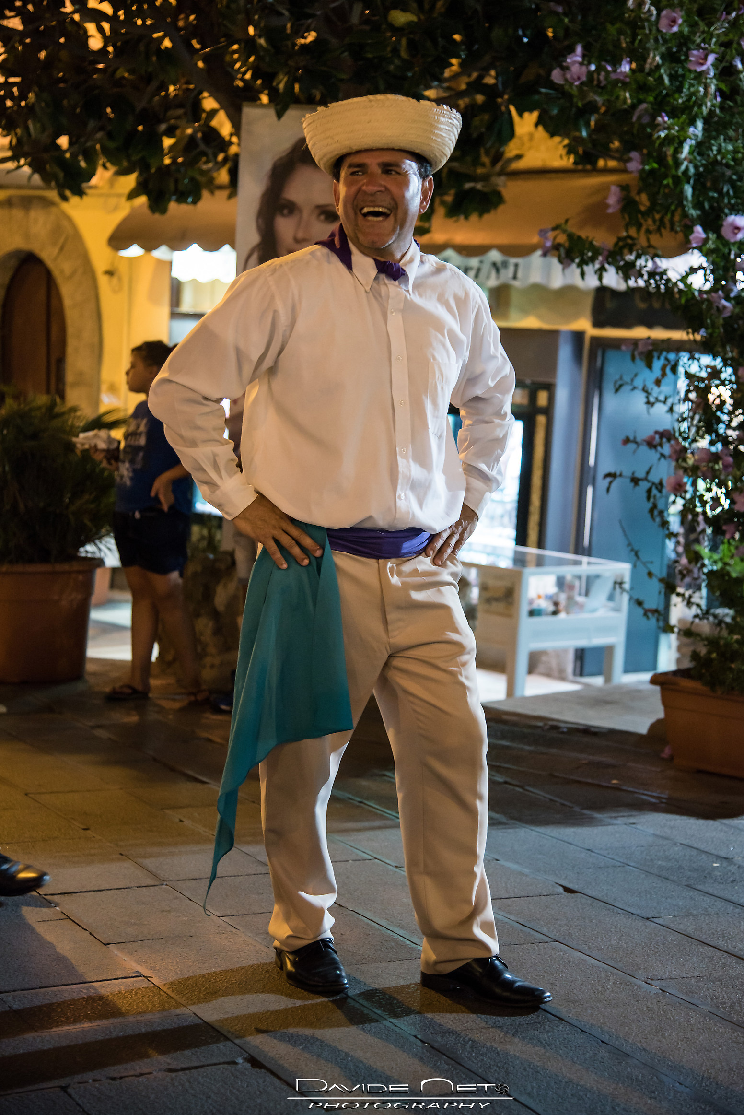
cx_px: 380
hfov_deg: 21.3
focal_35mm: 64
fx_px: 1982
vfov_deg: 31.4
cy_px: 563
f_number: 4
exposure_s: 1/60
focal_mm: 62
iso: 2000
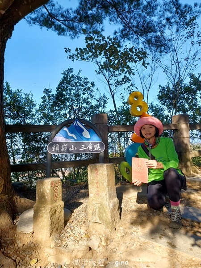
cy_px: 134
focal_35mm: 25
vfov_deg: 69.4
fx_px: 194
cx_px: 100
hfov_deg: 54.9
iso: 32
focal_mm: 4.6
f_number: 1.8
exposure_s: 1/212
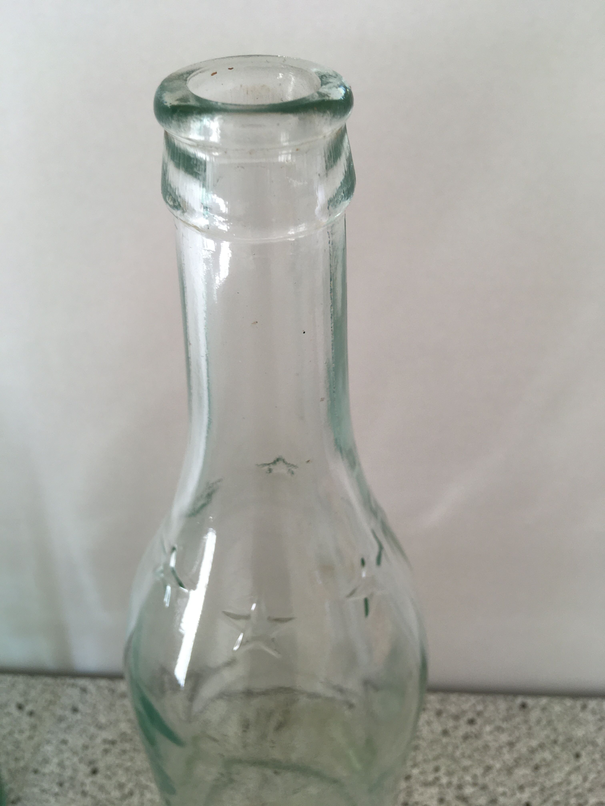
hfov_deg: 48.2
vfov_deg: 61.7
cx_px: 302
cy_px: 403
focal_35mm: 29
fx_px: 676
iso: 32
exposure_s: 1/50
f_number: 2.2
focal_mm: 4.15
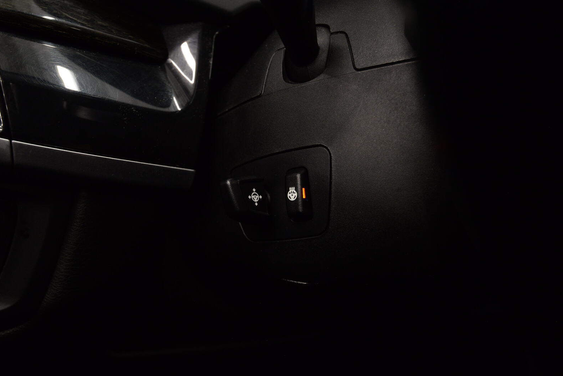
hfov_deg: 53.1
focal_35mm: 36
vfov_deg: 36.9
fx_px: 563
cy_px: 185
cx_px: 277
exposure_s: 1/10
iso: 2000
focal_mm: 35
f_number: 6.3
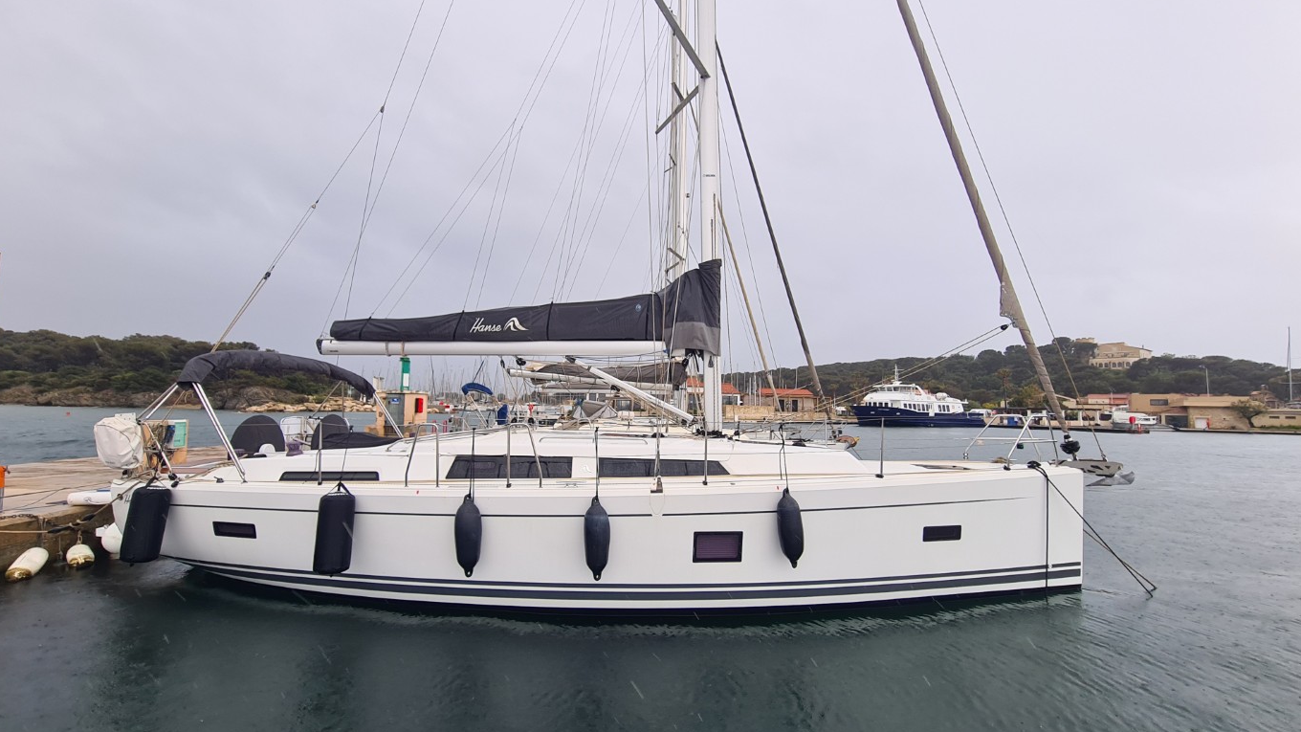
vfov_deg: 70.5
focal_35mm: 15
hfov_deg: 103.0
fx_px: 517
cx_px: 633
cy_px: 372
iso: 50
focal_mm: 2.2
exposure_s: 1/516
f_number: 2.2
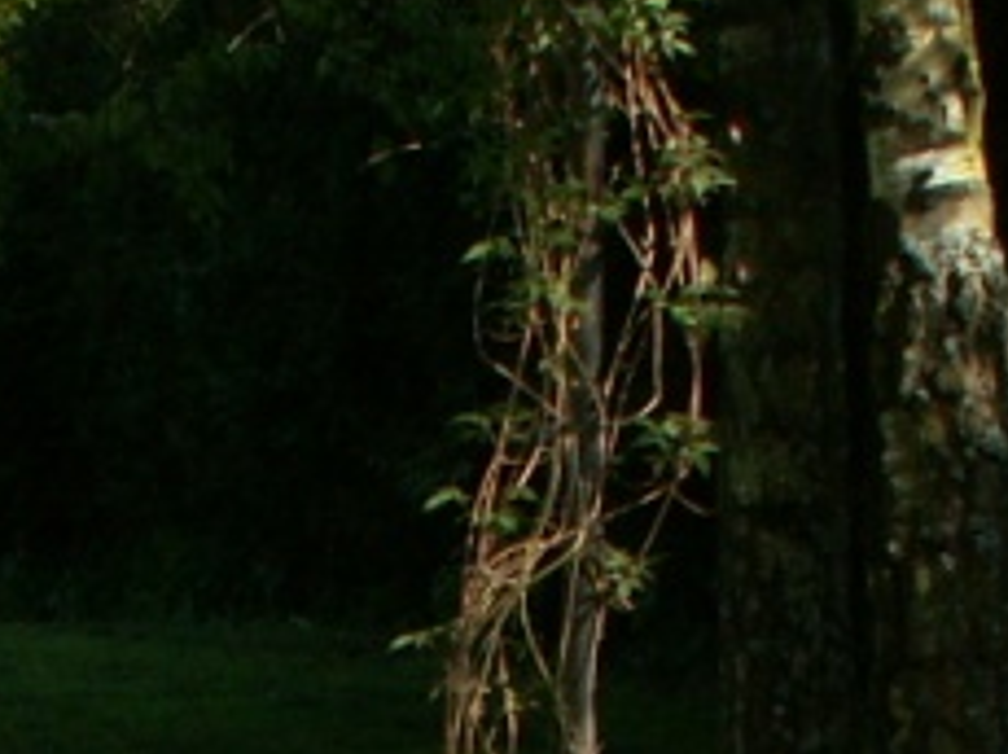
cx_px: 158
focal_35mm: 156
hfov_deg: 12.6
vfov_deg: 9.0
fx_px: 4538
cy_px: 1394
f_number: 5
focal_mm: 5.86
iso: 50
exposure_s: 1/125
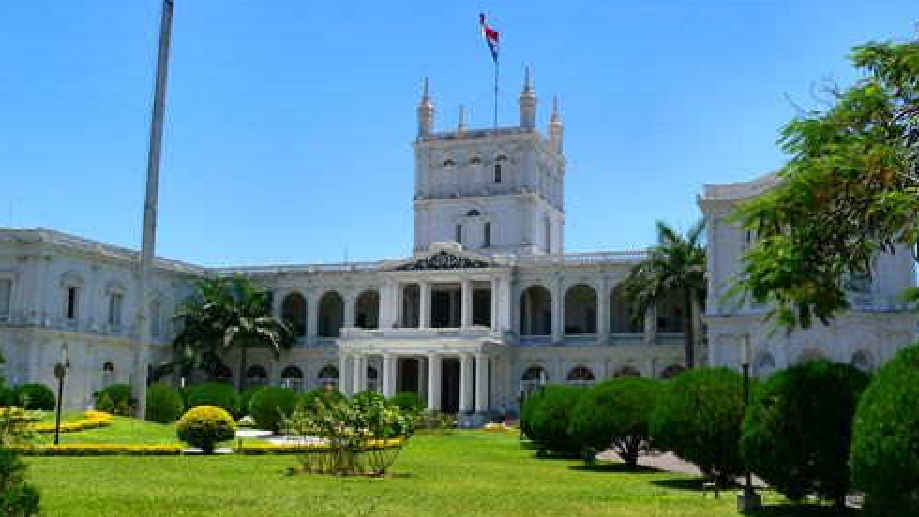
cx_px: 463
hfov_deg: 50.5
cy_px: 263
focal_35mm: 40
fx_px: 975
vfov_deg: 29.7
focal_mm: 6
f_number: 5.2
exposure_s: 1/500
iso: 80
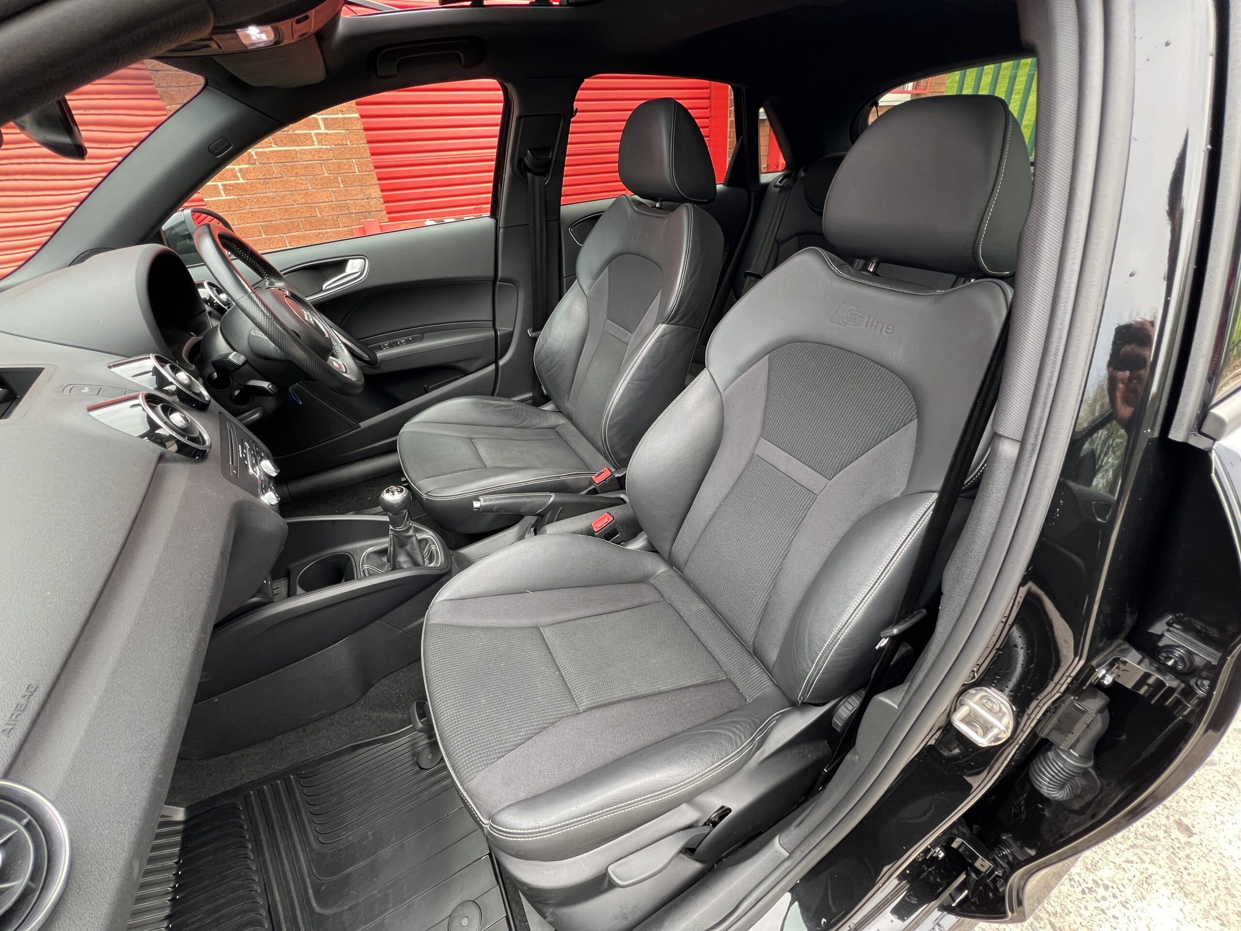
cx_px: 620
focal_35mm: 13
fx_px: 466
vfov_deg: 89.9
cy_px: 466
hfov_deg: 106.2
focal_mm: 1.57
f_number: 1.8
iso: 100
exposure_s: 1/99
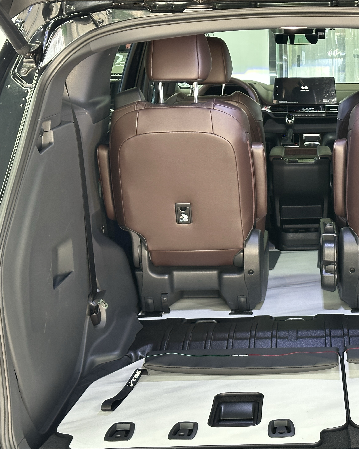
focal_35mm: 65
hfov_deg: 23.1
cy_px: 225
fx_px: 863
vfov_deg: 29.1
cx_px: 301
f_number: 1.78
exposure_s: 1/50
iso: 250
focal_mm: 6.86
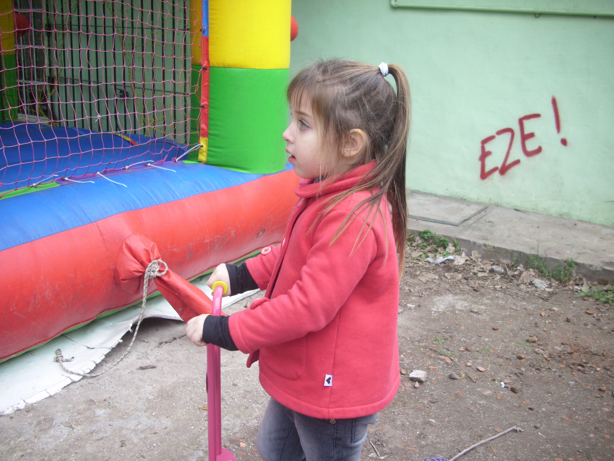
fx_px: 550
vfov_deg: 45.4
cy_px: 230
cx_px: 307
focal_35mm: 31
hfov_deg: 58.4
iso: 50
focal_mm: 6.2
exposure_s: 1/52
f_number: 2.8
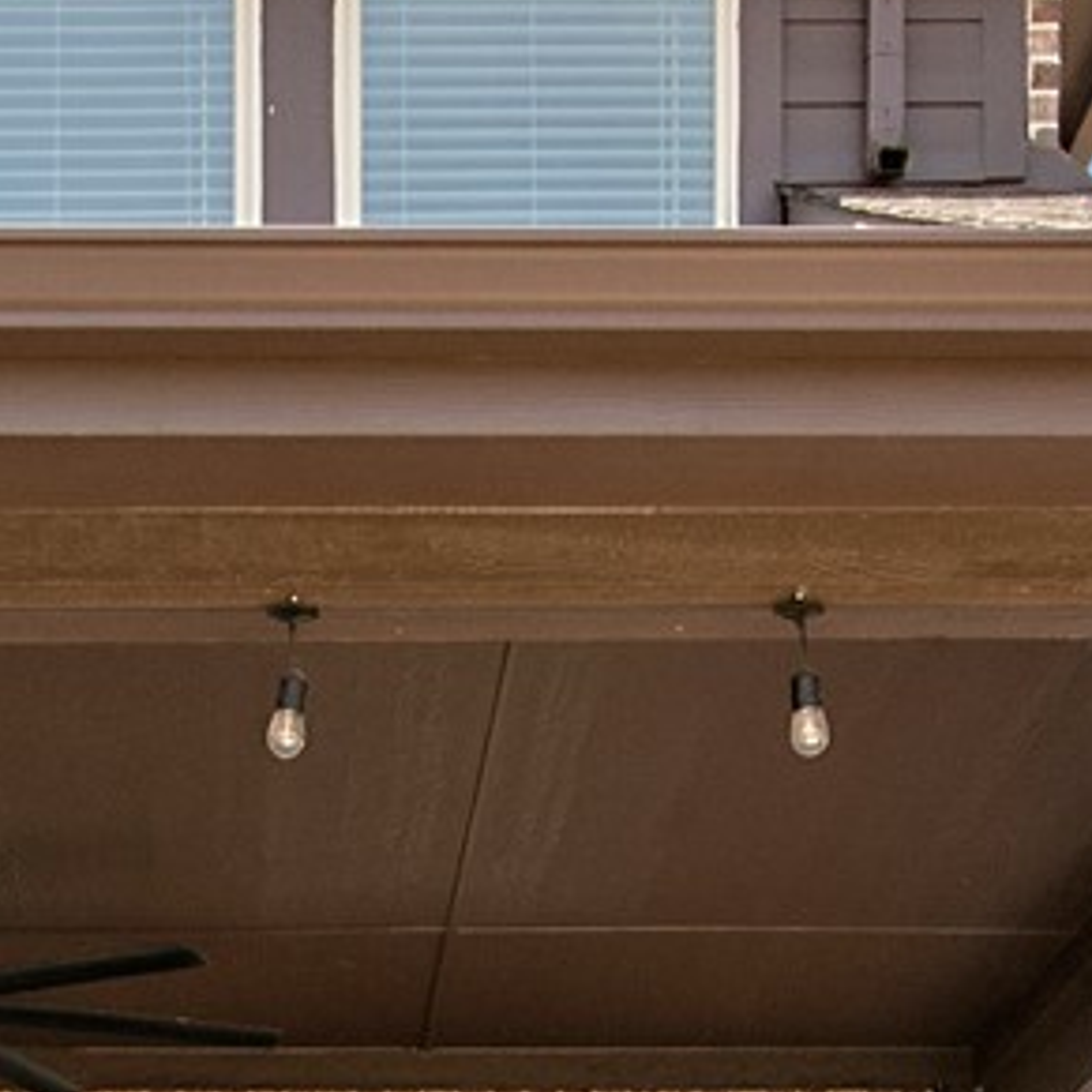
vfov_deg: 15.8
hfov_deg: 18.1
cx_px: 229
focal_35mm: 95
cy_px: 1910
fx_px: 3391
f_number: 11
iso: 100
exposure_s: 1/80
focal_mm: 10
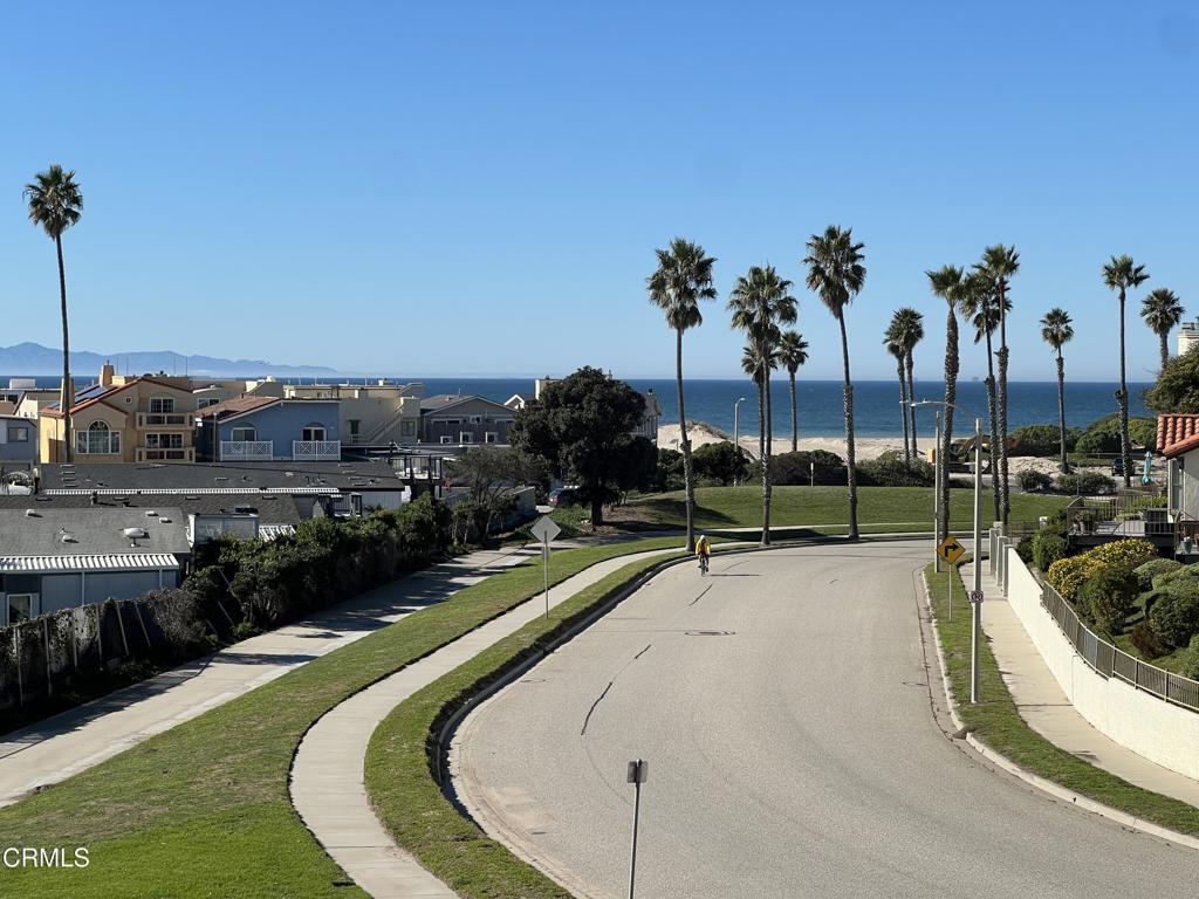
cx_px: 600
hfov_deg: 25.3
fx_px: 2667
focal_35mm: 77
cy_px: 450
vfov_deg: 19.1
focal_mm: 9
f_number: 2.8
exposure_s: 1/1004
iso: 32
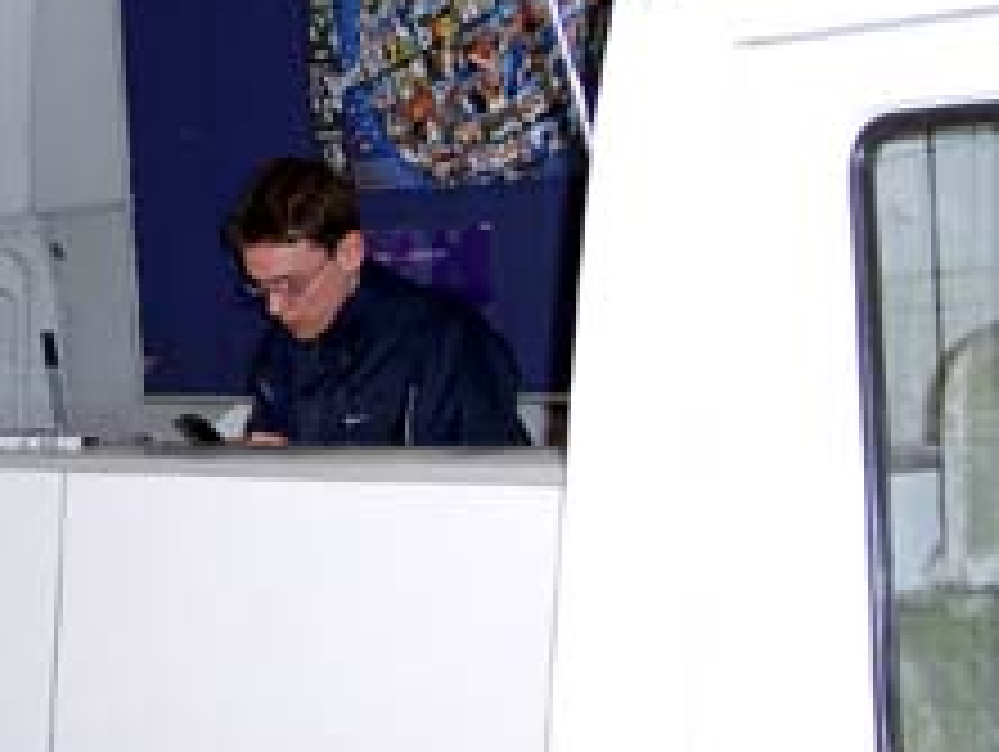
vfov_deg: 19.1
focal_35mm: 77
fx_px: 2225
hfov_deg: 24.7
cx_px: 148
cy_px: 270
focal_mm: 8
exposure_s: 1/500
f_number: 2.8
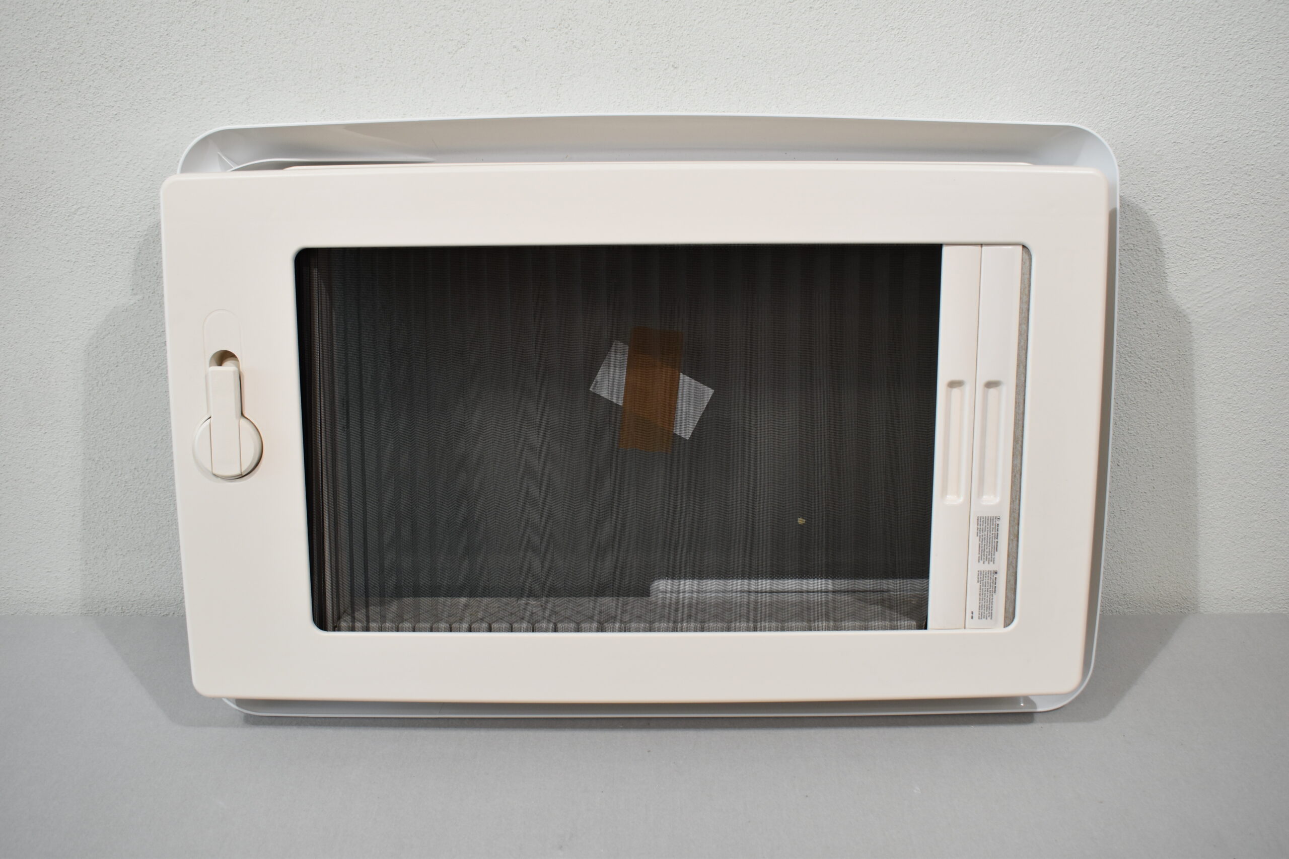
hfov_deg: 55.1
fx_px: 1235
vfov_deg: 38.4
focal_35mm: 34
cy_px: 430
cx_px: 644
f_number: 5.6
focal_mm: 23
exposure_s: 1/125
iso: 400
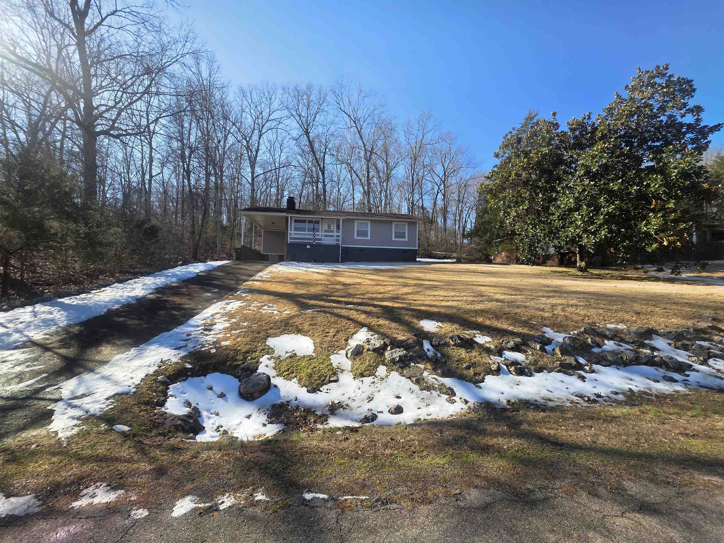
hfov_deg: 106.2
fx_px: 272
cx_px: 362
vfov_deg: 89.9
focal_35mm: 13
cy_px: 272
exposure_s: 1/677
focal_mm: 2.2
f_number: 1.9
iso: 40
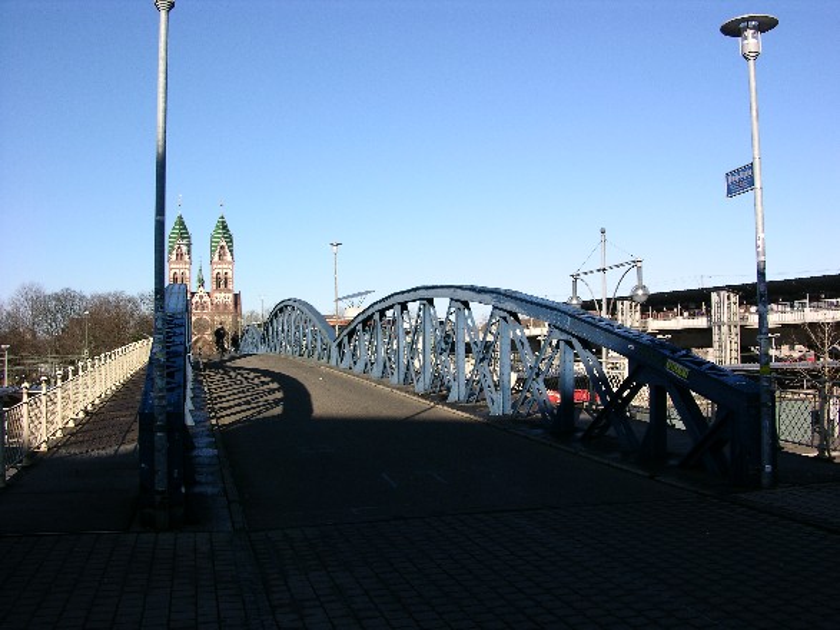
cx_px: 420
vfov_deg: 40.7
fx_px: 849
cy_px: 315
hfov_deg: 52.6
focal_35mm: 35
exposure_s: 1/126
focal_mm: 8.9
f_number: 8
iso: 50
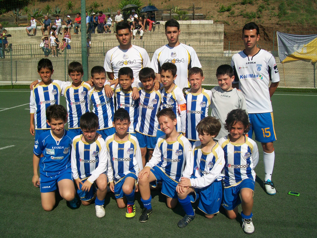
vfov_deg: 41.8
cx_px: 158
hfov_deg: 54.0
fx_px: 311
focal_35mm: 34
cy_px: 119
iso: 64
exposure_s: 1/640
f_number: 4.9
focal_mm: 6.1
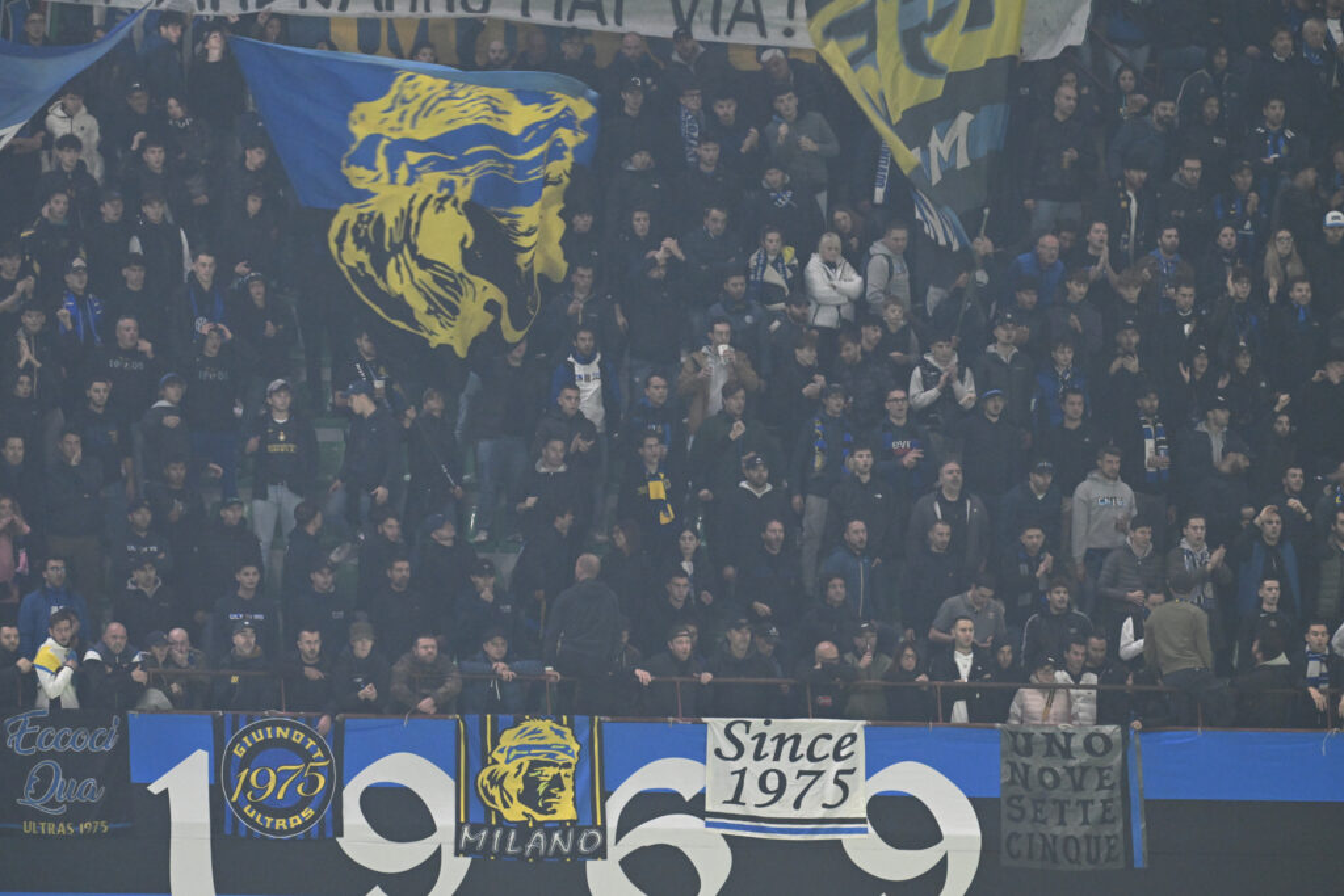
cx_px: 672
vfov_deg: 2.3
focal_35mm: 600
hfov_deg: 3.4
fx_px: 22402
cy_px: 448
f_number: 7.1
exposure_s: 1/125
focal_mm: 600
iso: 4000
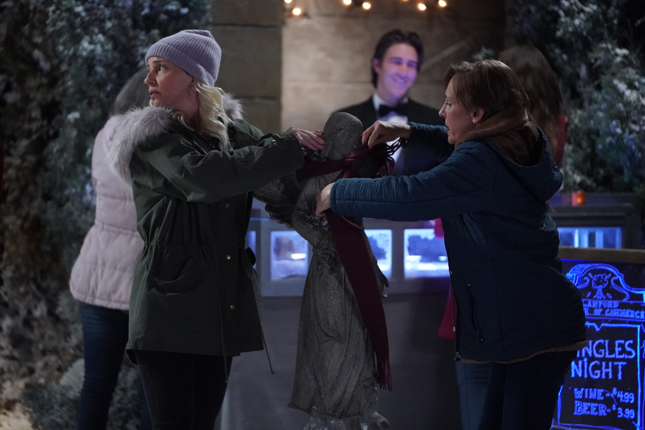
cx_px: 322
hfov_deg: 15.0
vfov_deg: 10.0
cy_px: 215
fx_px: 2455
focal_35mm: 137
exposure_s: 1/200
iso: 10000
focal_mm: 137
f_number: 2.8
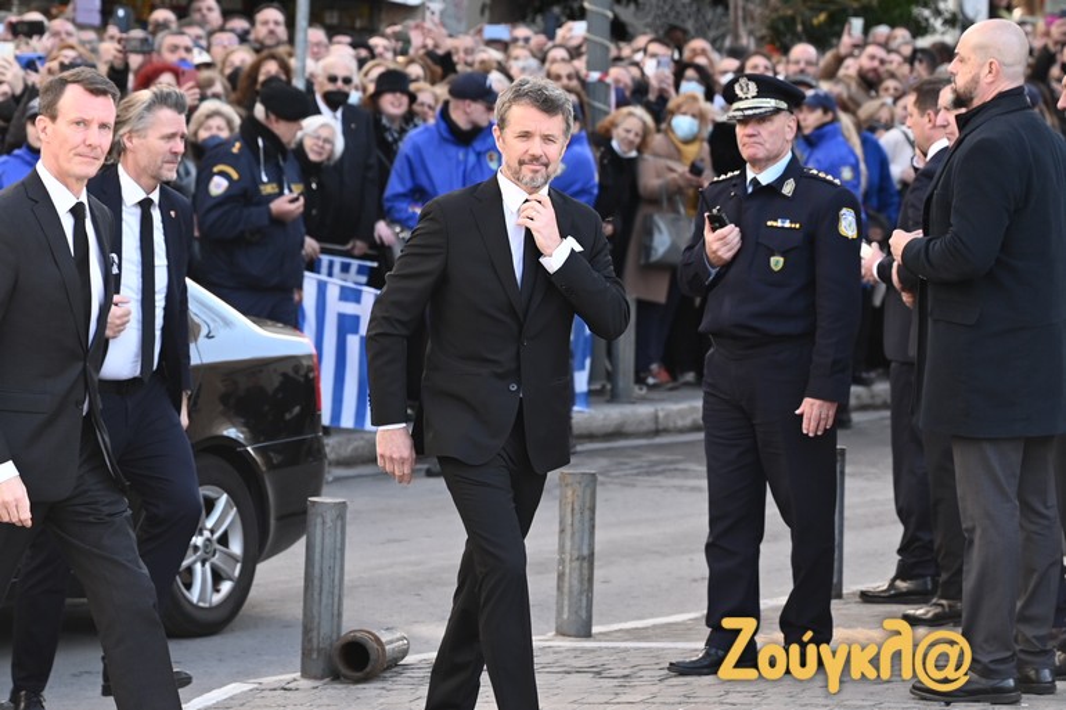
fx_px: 3552
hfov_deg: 17.1
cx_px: 533
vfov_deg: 11.4
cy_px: 355
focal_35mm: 120
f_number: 5.6
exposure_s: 1/250
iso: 400
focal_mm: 120
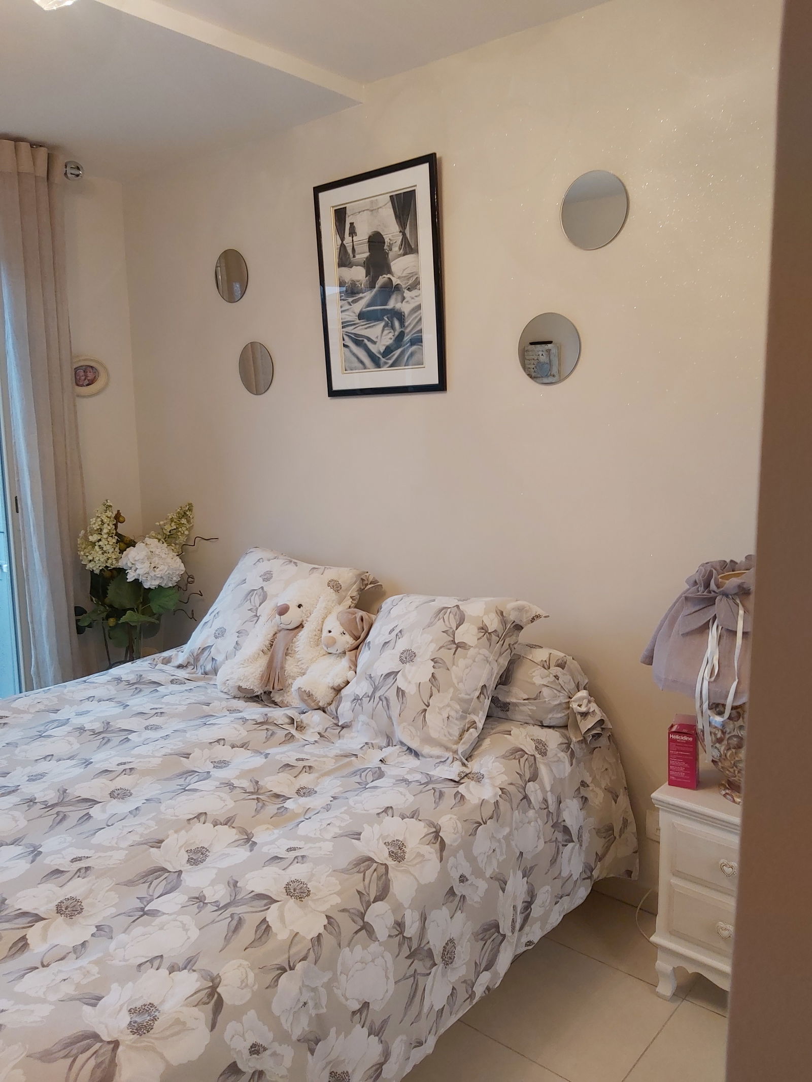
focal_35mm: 26
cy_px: 541
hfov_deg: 53.1
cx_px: 406
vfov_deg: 67.3
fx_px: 813
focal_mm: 3.92
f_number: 1.7
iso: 125
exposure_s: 1/50
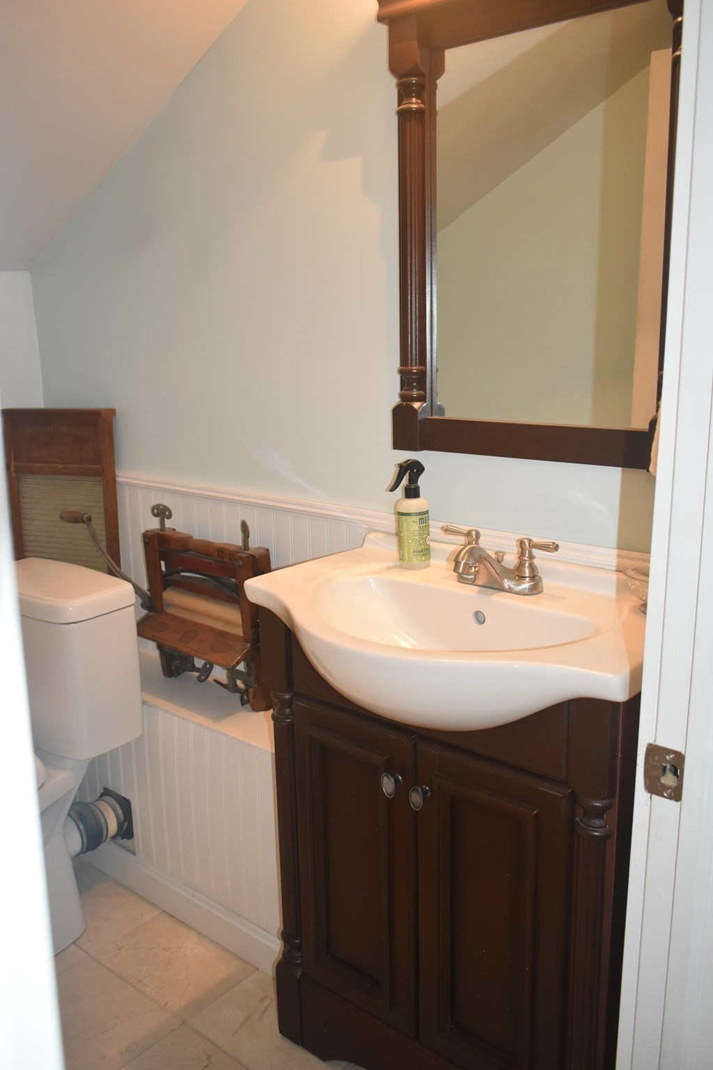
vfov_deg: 59.5
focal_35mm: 32
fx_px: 936
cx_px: 356
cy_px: 535
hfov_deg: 41.7
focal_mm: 21
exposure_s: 1/60
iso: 1400
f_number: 3.8
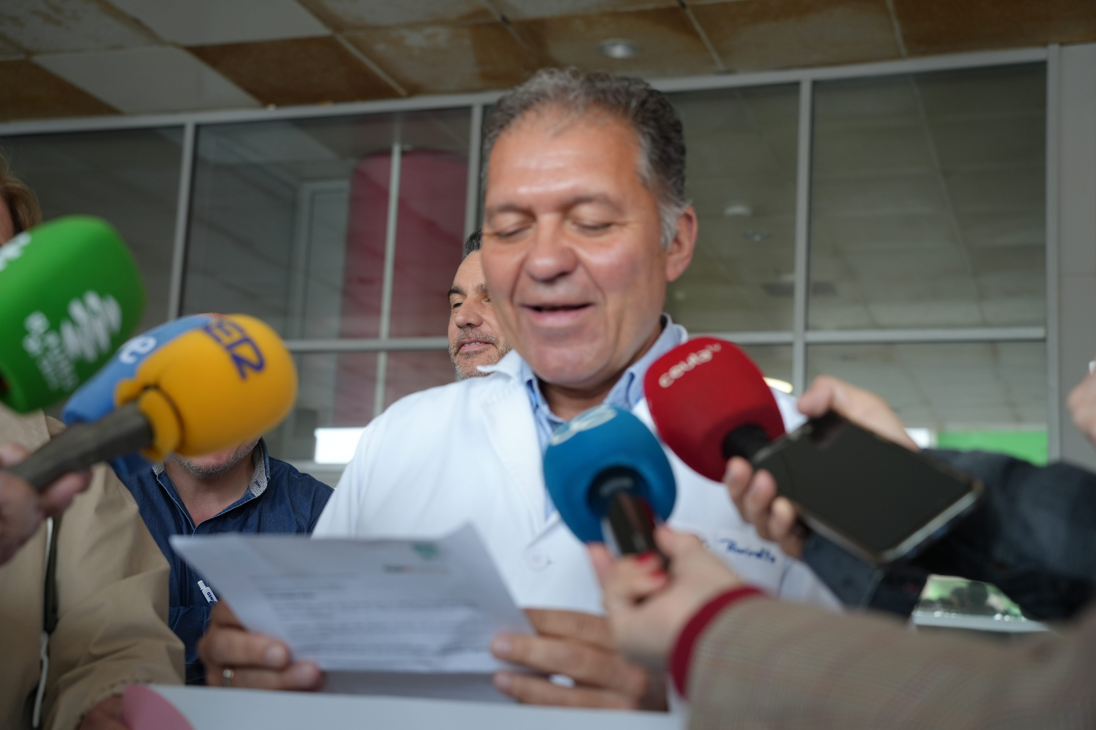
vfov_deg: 27.5
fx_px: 1492
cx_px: 548
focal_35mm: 49
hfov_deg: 40.3
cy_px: 365
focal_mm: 49
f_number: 4
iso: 640
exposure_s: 1/160
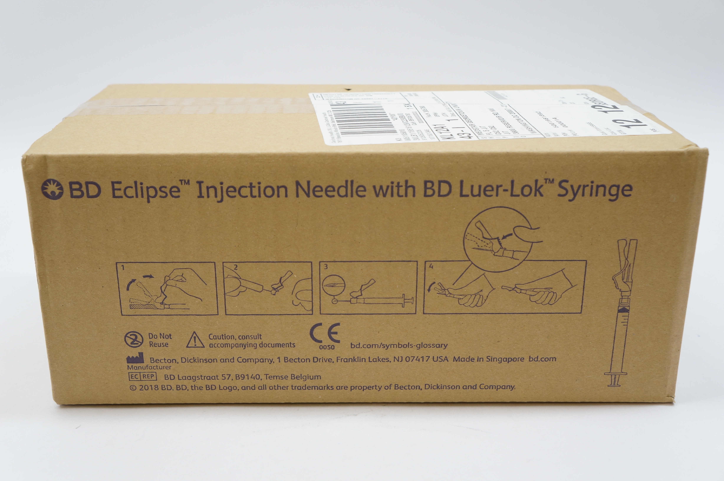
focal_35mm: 40
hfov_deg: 48.0
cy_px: 240
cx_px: 362
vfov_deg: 32.9
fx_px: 814
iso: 400
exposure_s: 1/60
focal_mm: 27
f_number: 5.6
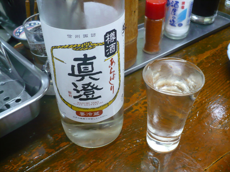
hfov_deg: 50.1
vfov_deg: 38.7
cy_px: 86
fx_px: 246
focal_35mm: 37
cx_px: 115
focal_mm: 6.1
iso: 200
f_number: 2.8
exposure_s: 1/20
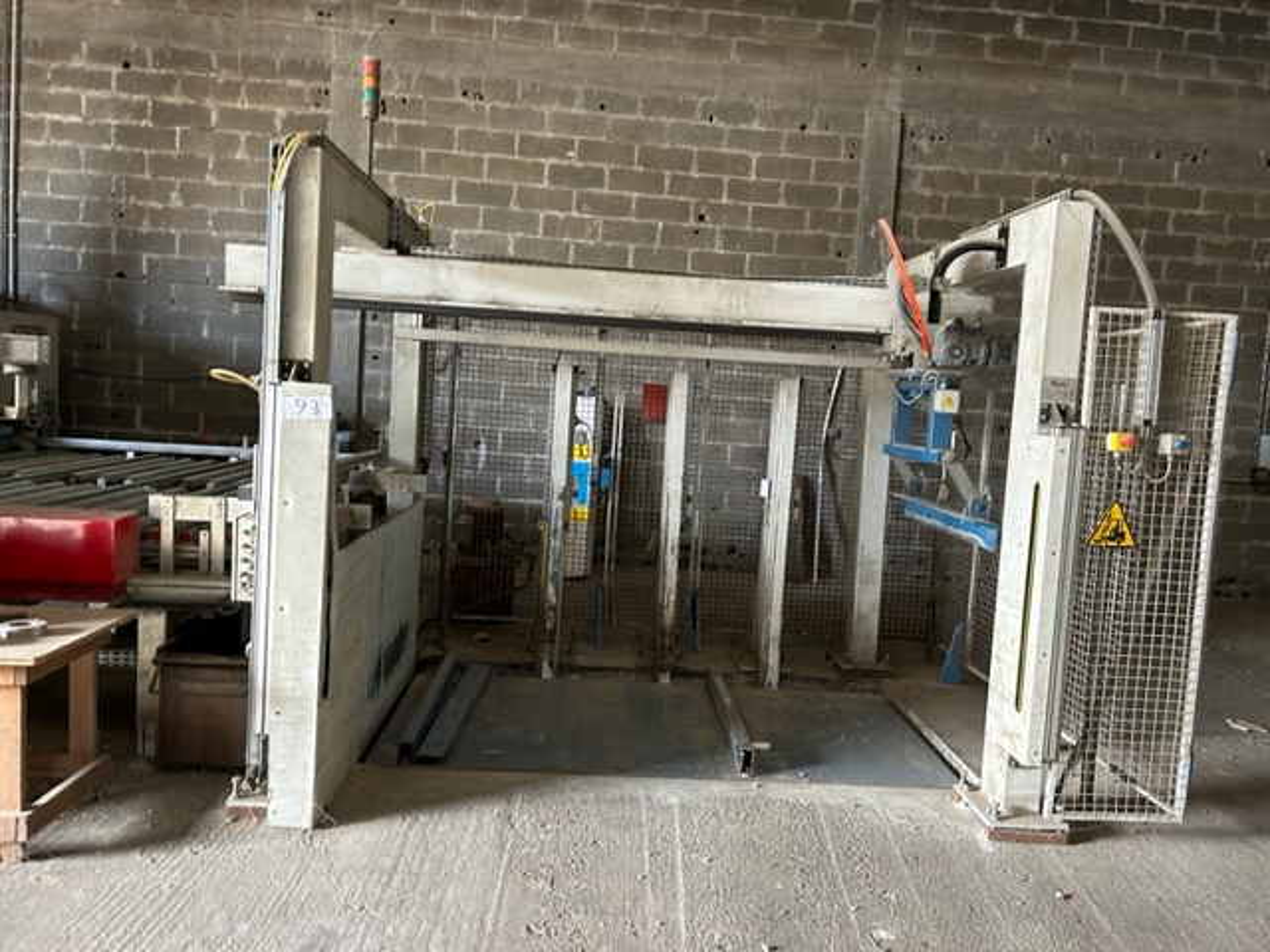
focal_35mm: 26
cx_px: 635
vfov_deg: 53.1
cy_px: 476
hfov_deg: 67.3
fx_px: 954
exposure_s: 1/60
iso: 160
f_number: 1.5
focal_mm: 5.7
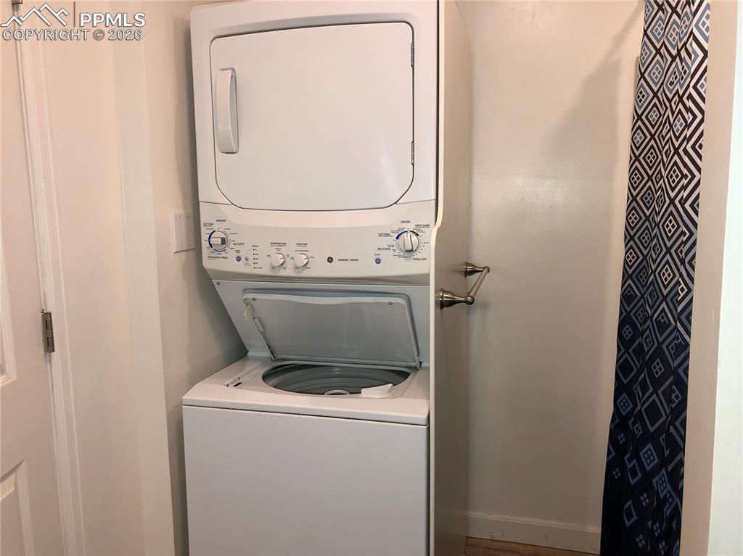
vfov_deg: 49.7
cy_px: 278
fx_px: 601
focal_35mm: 28
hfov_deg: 63.5
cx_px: 372
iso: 32
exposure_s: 1/16
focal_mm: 3.99
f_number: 1.8
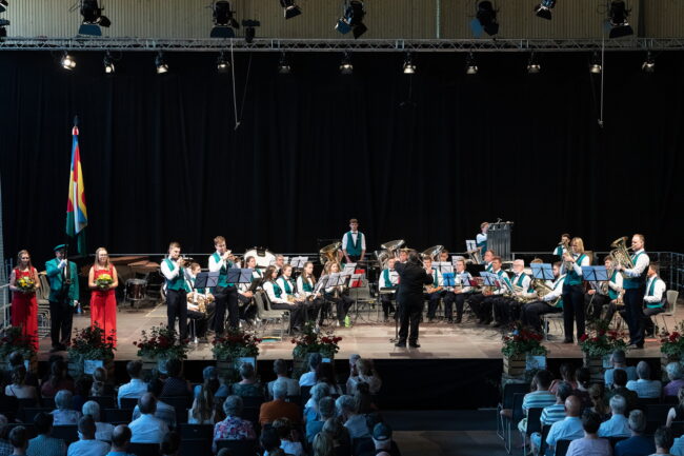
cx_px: 342
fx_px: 1330
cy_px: 228
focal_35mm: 70
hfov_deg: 28.9
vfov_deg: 19.4
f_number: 8
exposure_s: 1/125
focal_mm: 70
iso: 4000
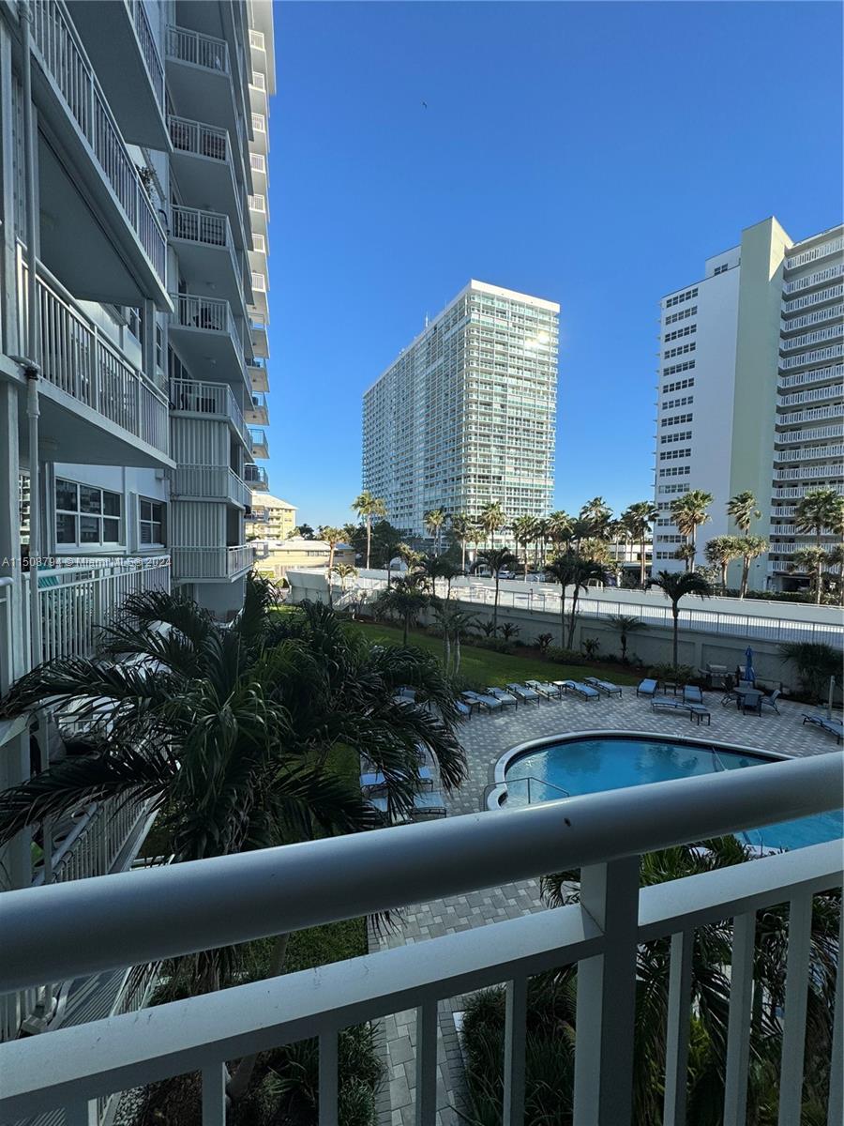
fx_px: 455
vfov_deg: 102.1
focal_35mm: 14
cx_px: 422
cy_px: 563
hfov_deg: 85.7
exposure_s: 1/1178
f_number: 2.2
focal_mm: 2.22
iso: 50
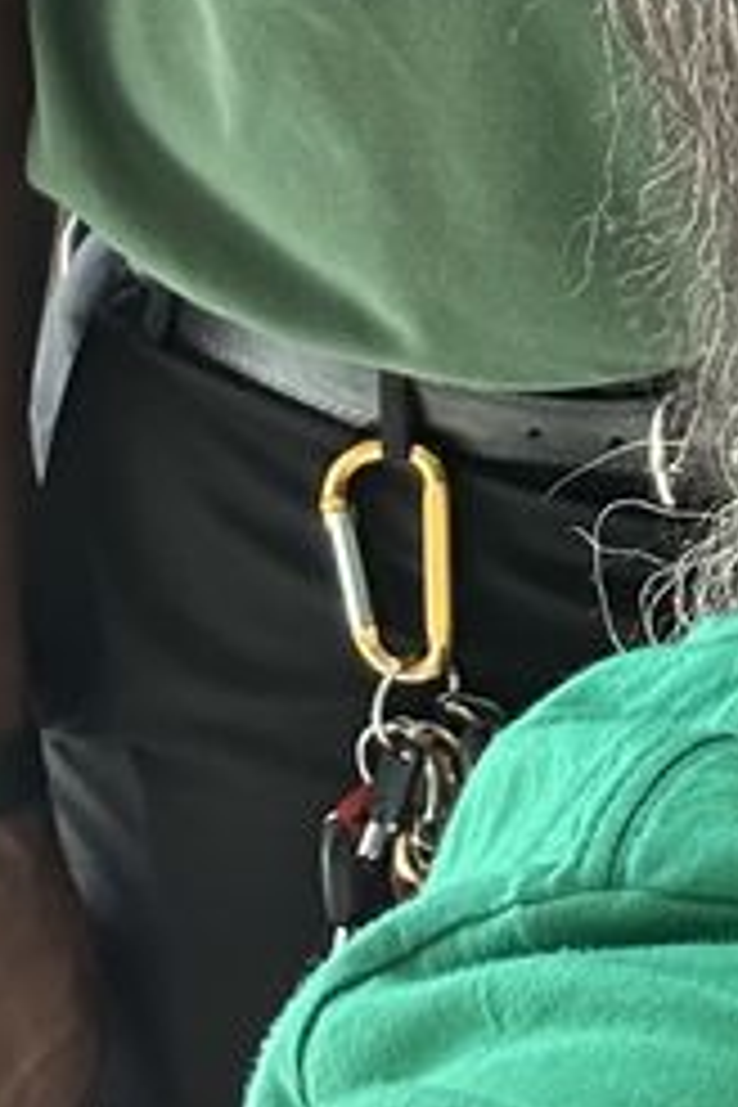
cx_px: 1418
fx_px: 3997
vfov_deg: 14.8
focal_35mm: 130
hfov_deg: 9.9
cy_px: -495
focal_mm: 2.69
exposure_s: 1/60
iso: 80
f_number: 1.9
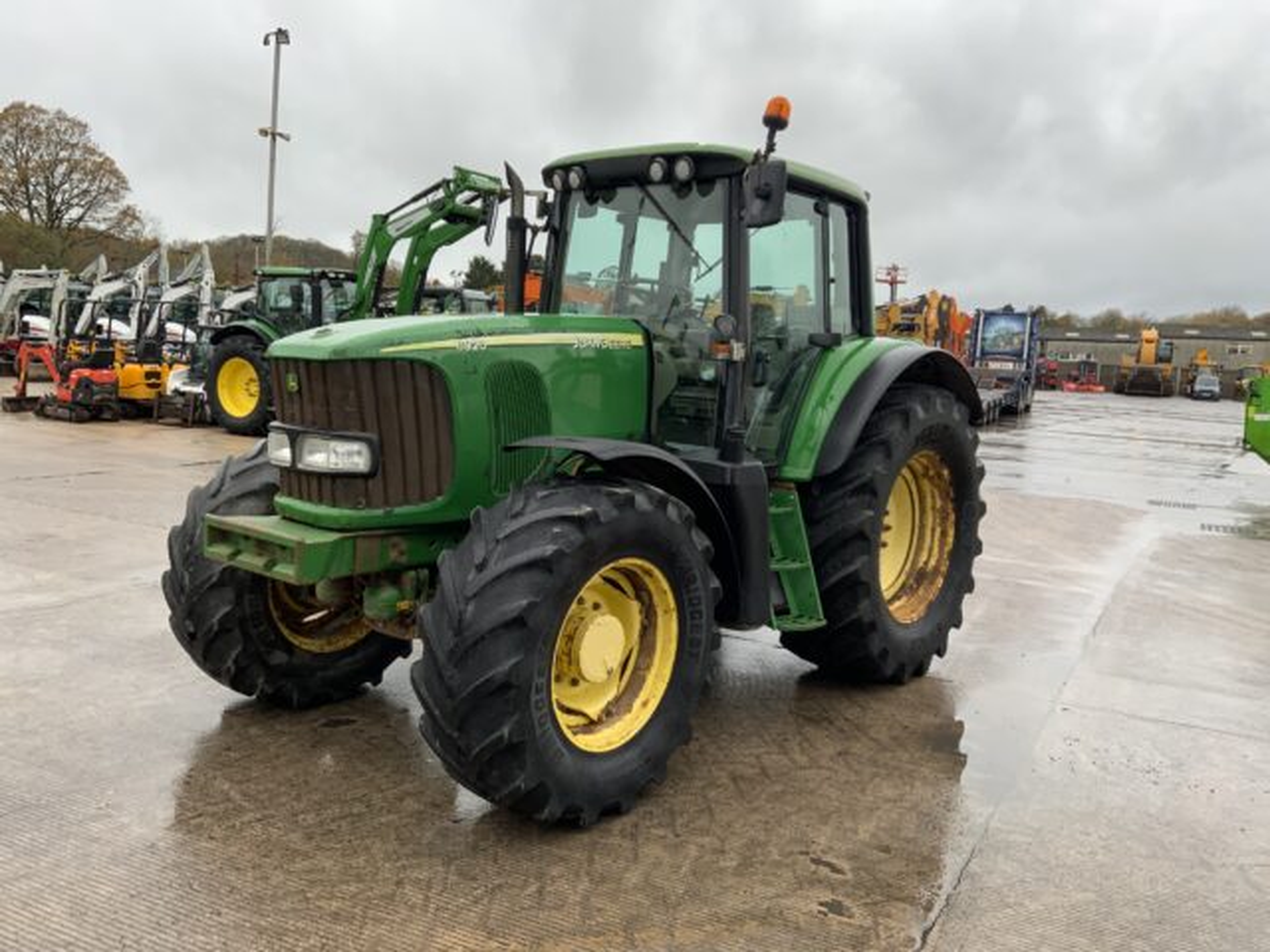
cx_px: 635
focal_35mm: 29
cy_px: 476
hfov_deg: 61.7
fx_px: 1064
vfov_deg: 48.2
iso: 16
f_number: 1.8
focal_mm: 3
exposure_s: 1/186
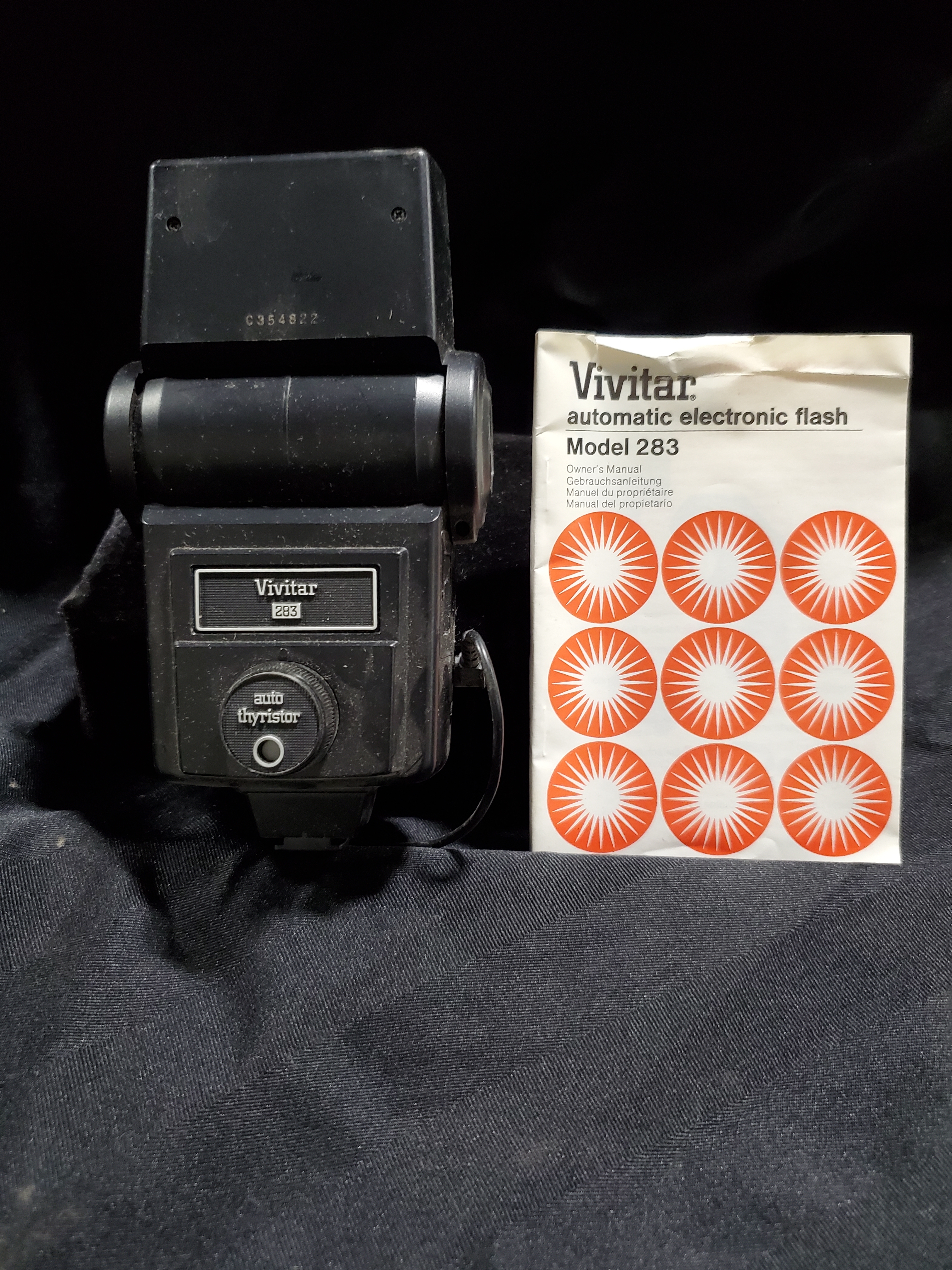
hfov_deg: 53.1
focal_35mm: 26
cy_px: 635
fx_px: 953
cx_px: 476
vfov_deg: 67.3
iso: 250
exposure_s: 1/40
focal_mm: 4.3
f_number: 1.5
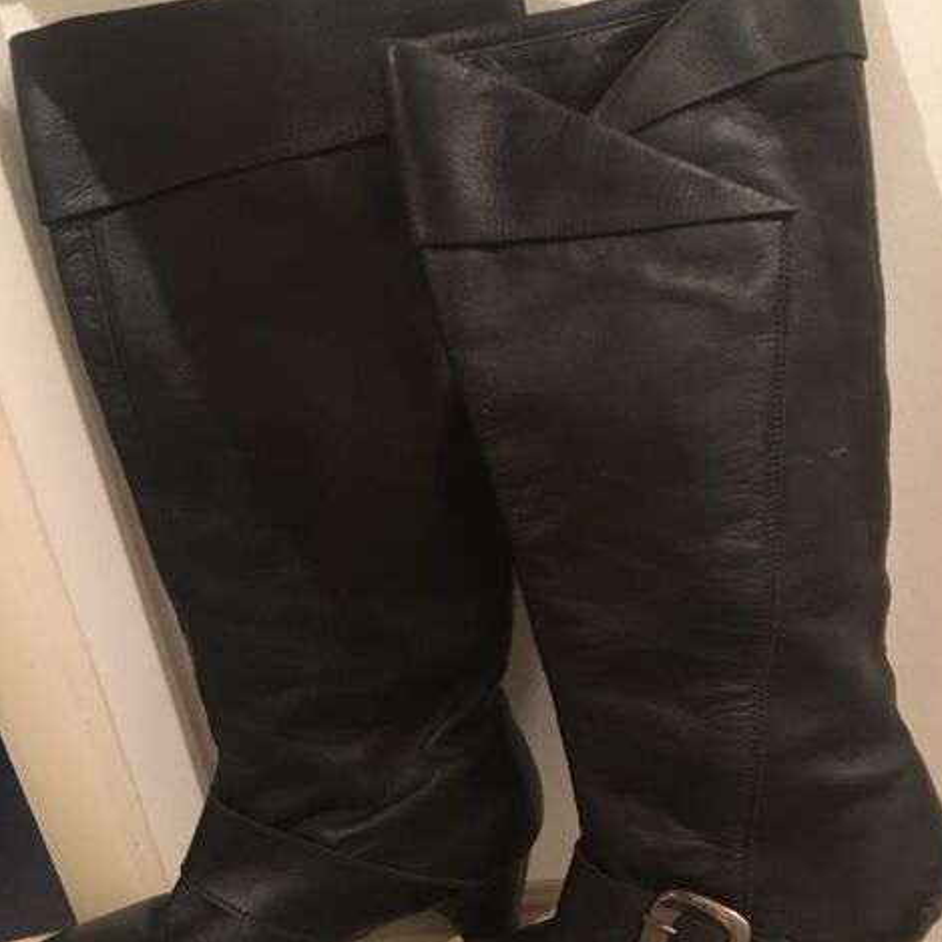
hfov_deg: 47.2
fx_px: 1078
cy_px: 508
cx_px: 480
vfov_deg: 47.2
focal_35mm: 35
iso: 400
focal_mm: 4.15
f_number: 2.2
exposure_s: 1/17
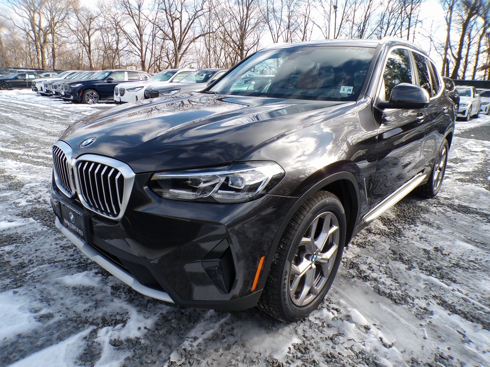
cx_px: 245
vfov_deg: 56.8
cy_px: 184
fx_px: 340
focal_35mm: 24
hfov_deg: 71.6
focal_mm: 4.3
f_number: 4.4
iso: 100
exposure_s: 1/210
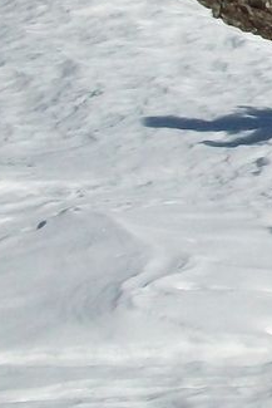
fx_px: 1845
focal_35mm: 163
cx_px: 726
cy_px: -11
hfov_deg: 7.7
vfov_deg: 12.4
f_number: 5.5
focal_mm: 5.7
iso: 80
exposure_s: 1/1401
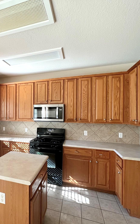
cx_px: 30
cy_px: 115
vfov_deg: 88.0
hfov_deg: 57.9
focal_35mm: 19
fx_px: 116
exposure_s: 1/86
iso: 250
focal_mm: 1.57
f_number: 1.8
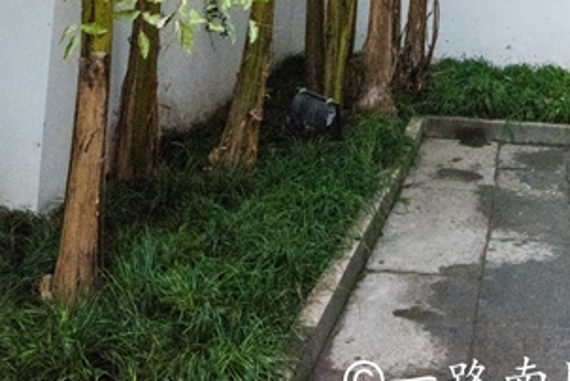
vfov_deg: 20.9
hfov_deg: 37.7
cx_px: 478
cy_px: -257
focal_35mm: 50
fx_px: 792
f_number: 11
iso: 2000
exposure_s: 1/100
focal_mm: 14
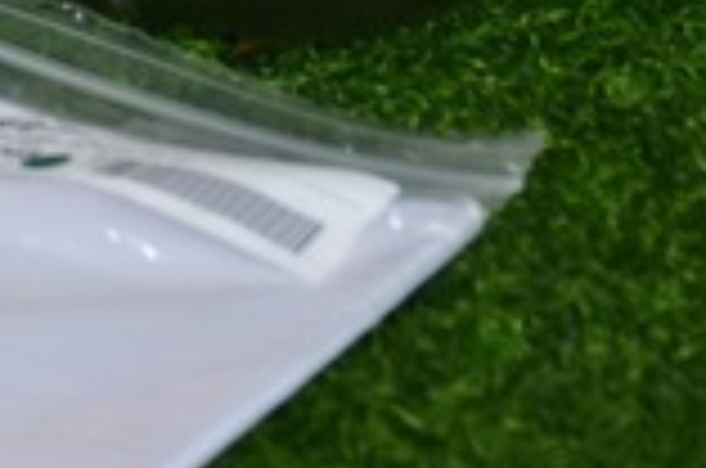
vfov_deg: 4.3
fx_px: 6008
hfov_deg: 6.5
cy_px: -727
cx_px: -679
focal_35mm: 307
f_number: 4.5
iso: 1250
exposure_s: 1/125
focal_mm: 40
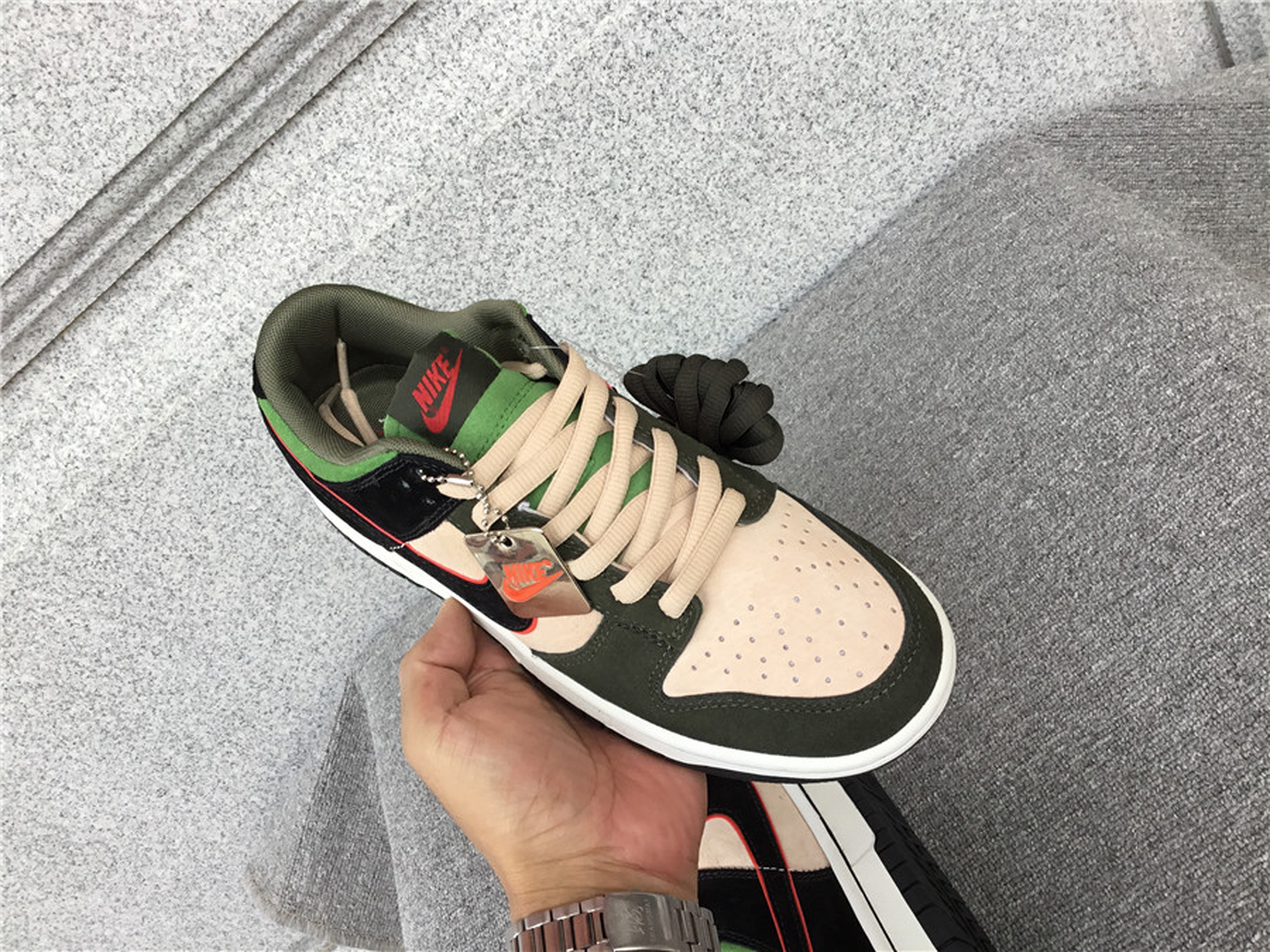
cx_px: 635
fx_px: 1137
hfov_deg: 58.4
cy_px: 476
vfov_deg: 45.4
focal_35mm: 31
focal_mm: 3.3
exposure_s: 1/100
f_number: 2.4
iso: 32
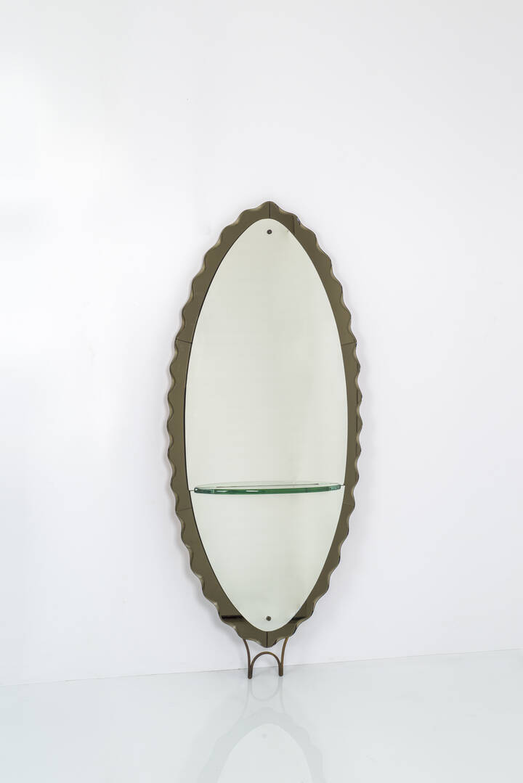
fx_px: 1089
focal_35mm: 50
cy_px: 392
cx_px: 262
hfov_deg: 27.0
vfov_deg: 39.6
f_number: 10
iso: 80
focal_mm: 50
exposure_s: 1/200
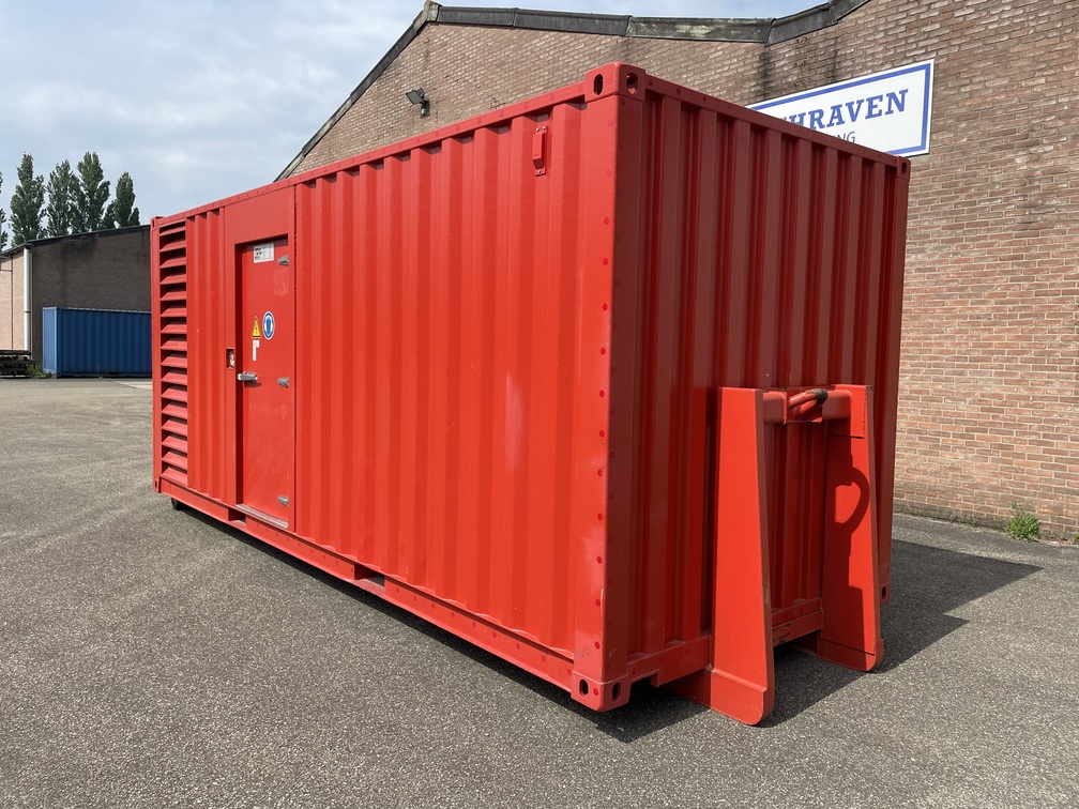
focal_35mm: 26
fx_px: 810
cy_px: 404
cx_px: 540
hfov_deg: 67.3
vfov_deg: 53.1
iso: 32
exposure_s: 1/2747
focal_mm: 4.2
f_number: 1.6
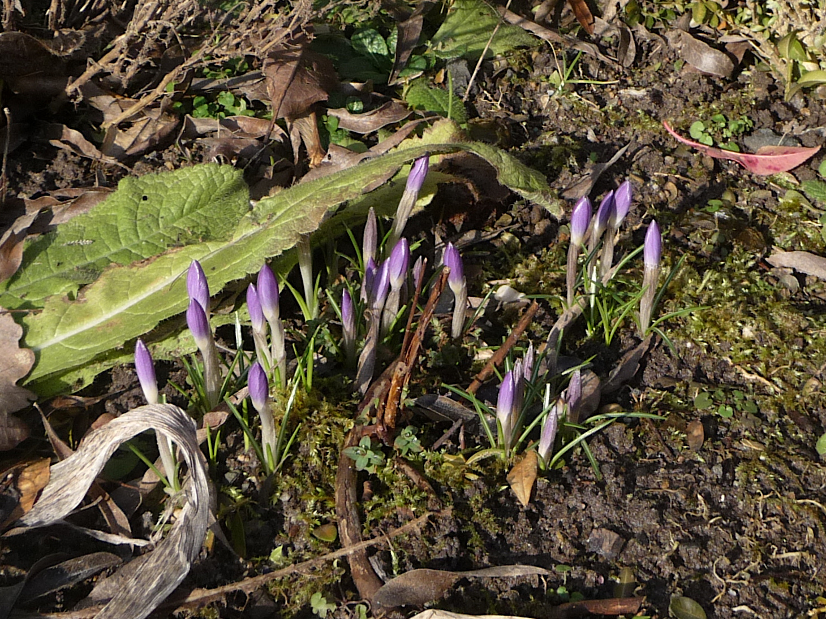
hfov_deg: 60.0
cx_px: 413
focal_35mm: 30
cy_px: 310
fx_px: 716
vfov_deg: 46.8
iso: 100
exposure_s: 1/640
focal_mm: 5
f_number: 3.4
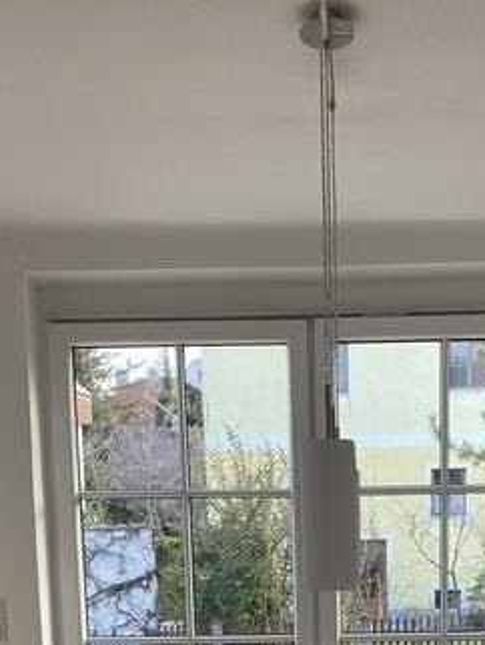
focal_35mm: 62
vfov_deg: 28.2
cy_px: 721
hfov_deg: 23.5
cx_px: 351
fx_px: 1157
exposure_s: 1/121
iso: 125
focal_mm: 4.25
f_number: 1.8
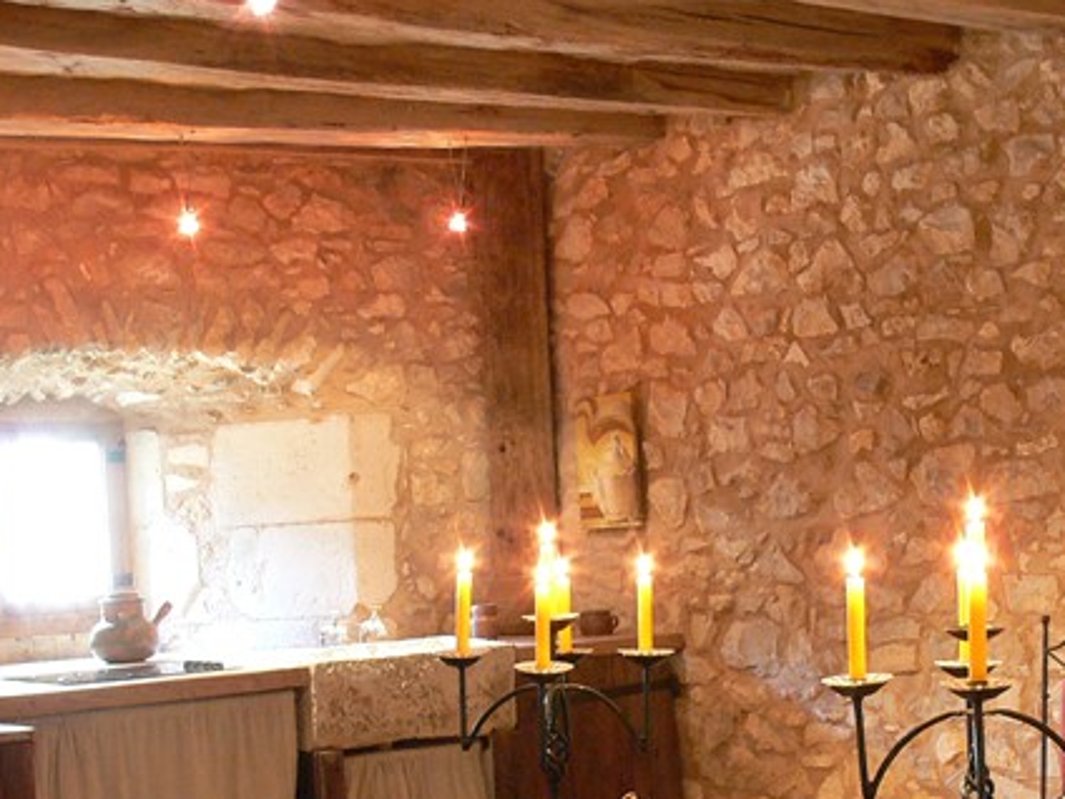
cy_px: 704
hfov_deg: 29.3
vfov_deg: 21.8
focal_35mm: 66
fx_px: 2031
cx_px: 658
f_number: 4.5
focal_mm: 7.4
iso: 200
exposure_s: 1/1.6
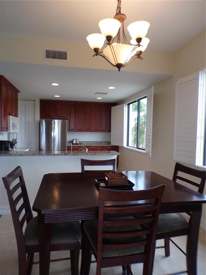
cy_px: 138
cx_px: 103
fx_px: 190
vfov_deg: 71.6
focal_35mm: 24
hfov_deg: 56.8
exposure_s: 1/50
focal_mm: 4.3
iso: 80
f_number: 3
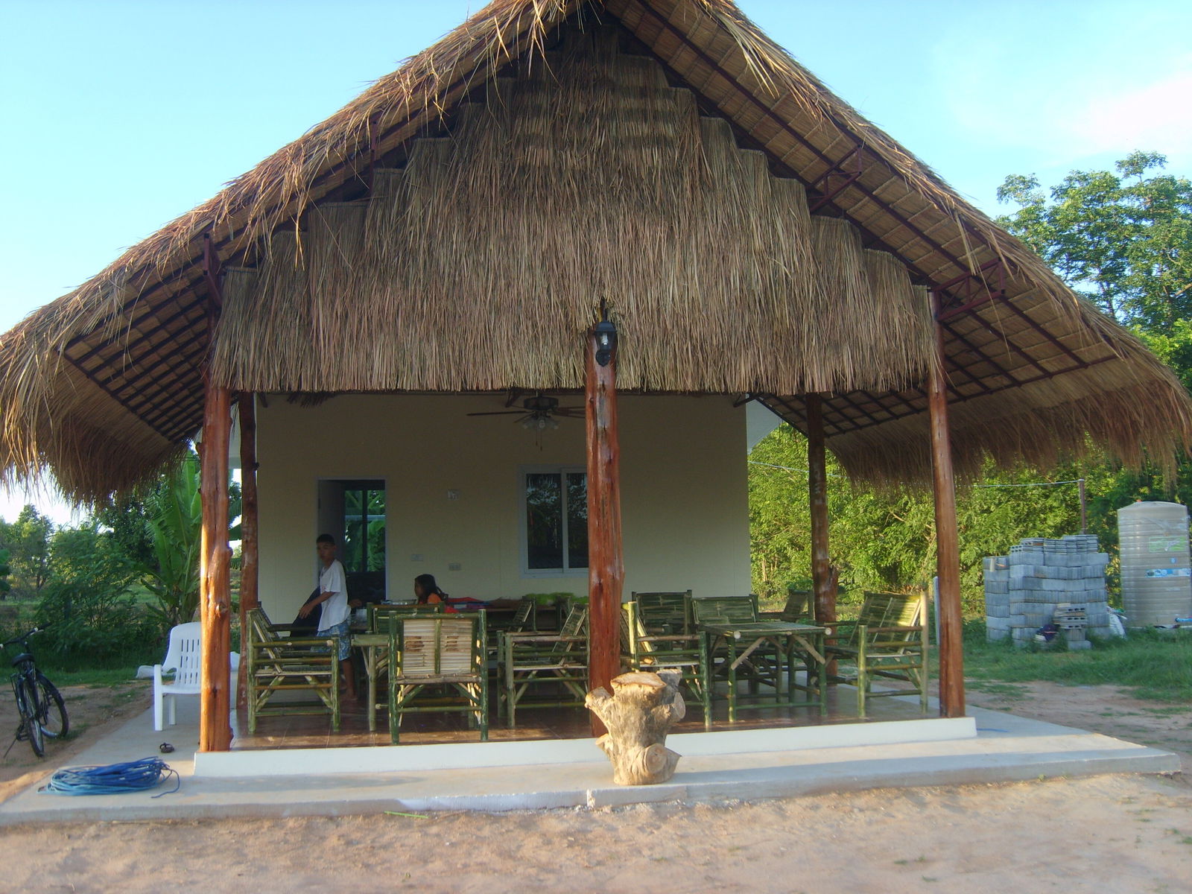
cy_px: 447
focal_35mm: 35
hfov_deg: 52.6
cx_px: 596
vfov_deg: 40.7
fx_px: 1205
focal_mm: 7.4
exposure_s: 1/180
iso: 50
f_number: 2.8
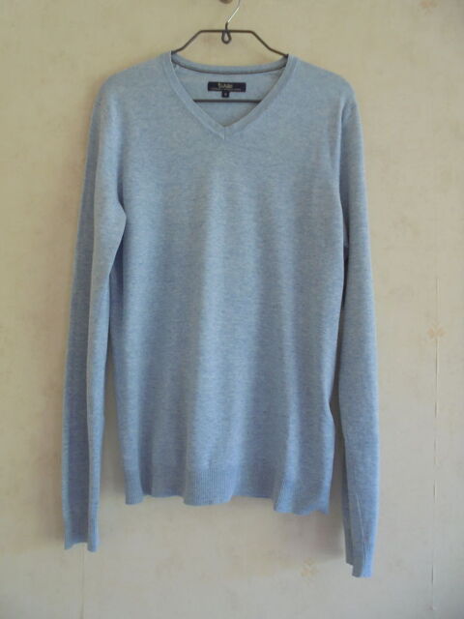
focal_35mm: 26
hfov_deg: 53.1
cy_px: 310
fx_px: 465
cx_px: 232
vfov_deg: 67.3
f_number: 3.5
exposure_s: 1/30
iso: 200
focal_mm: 4.6
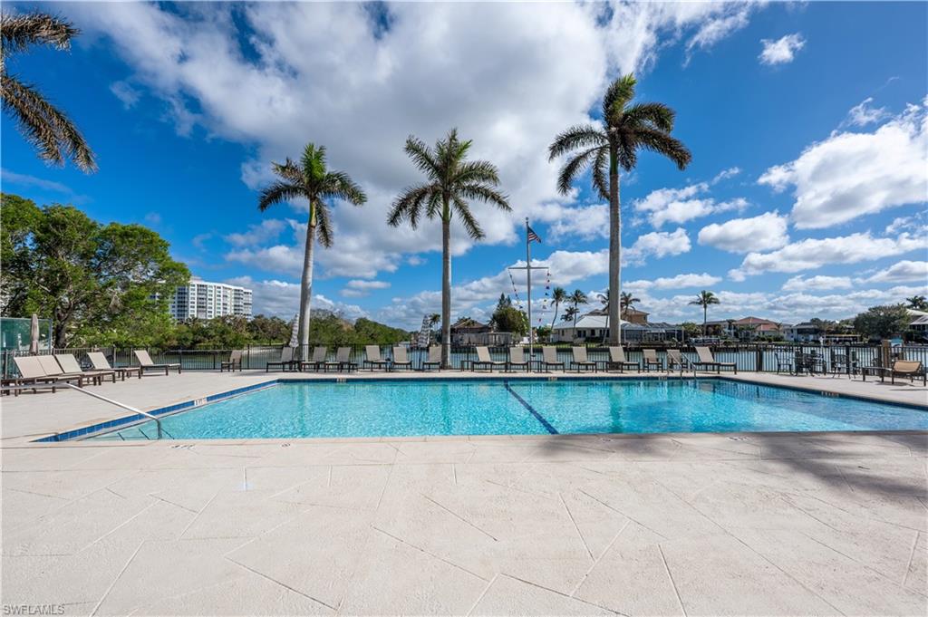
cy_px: 308
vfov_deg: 79.1
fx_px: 373
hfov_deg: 102.3
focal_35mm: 14
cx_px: 464
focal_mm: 14.5
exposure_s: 1/500
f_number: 9
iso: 125
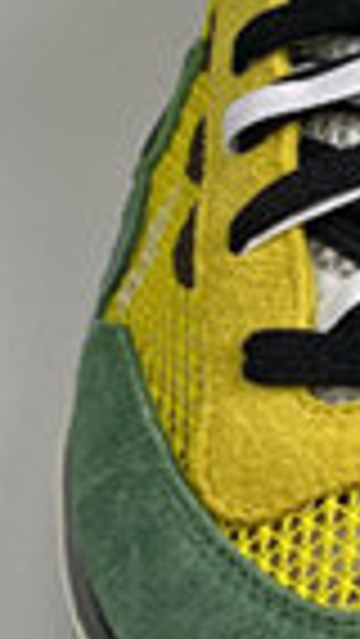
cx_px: 864
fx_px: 2373
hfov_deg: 8.0
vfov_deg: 15.3
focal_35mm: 140
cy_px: 241
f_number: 1.8
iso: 50
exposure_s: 1/100
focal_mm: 4.25
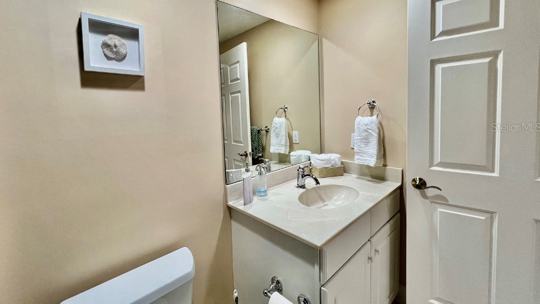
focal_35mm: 15
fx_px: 215
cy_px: 127
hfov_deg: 102.9
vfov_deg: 70.0
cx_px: 258
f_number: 1.8
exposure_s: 1/120
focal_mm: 1.57
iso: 250
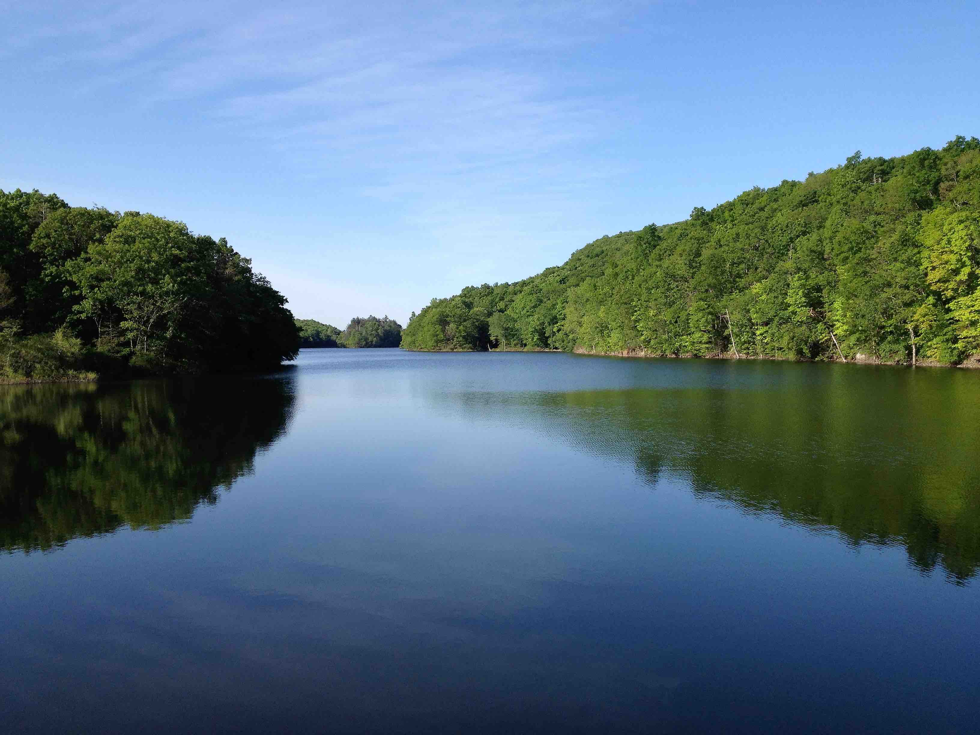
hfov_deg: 52.6
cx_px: 490
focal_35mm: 35
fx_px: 991
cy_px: 368
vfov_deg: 40.7
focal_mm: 4.28
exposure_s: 1/1079
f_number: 2.4
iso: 64
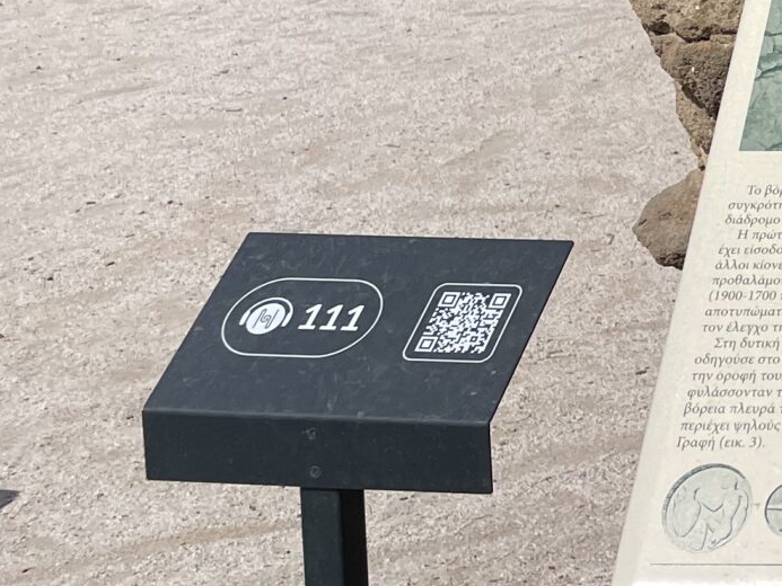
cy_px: -187
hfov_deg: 17.2
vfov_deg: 14.7
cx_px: 1352
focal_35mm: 96
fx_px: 2169
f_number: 1.6
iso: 32
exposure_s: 1/9804
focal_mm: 4.2
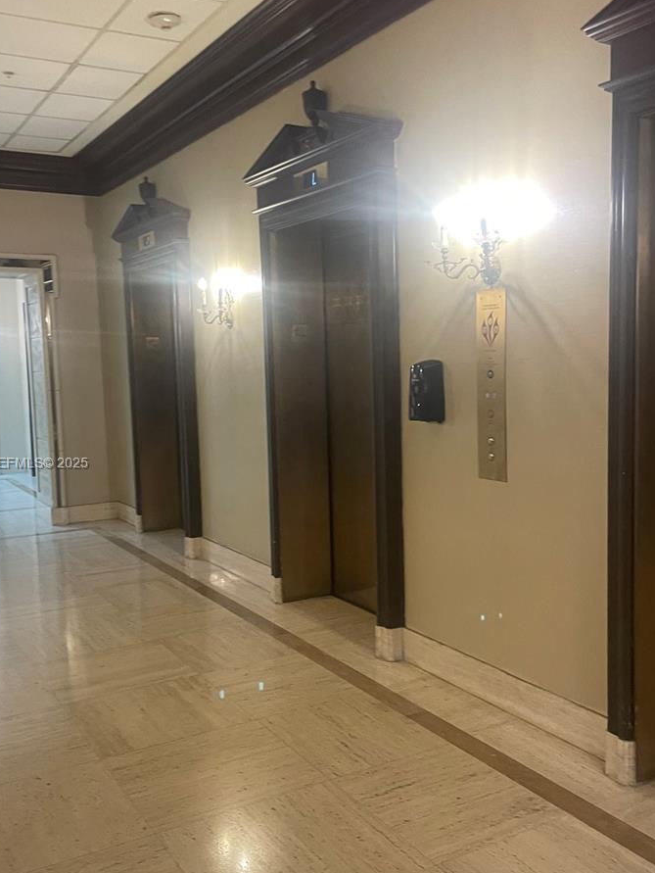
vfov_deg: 52.6
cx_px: 348
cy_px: 464
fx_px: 882
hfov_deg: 40.7
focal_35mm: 35
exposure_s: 1/60
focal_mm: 4.2
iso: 200
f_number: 1.6
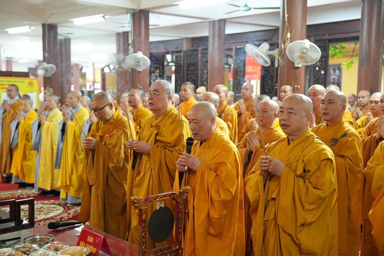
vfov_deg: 28.6
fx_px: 501
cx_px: 192
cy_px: 128
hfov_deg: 41.9
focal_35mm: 47
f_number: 2.8
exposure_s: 1/100
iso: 3200
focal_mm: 47
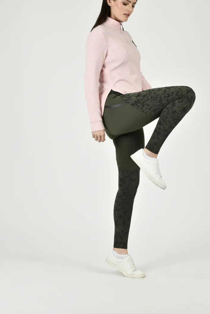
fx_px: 691
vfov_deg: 25.7
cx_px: 100
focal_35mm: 79
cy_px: 138
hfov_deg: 17.3
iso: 200
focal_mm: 70
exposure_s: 1/160
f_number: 6.3
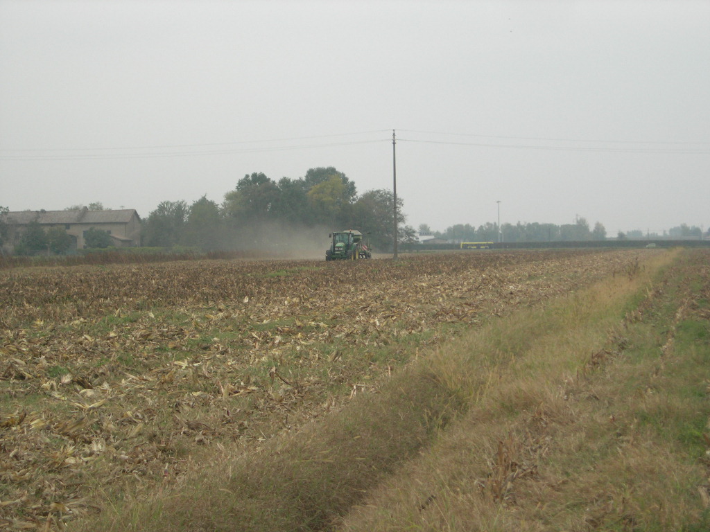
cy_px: 266
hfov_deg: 17.4
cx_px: 355
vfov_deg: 13.1
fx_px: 2318
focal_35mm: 113
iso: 100
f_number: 4.9
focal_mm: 23.4
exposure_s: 1/275
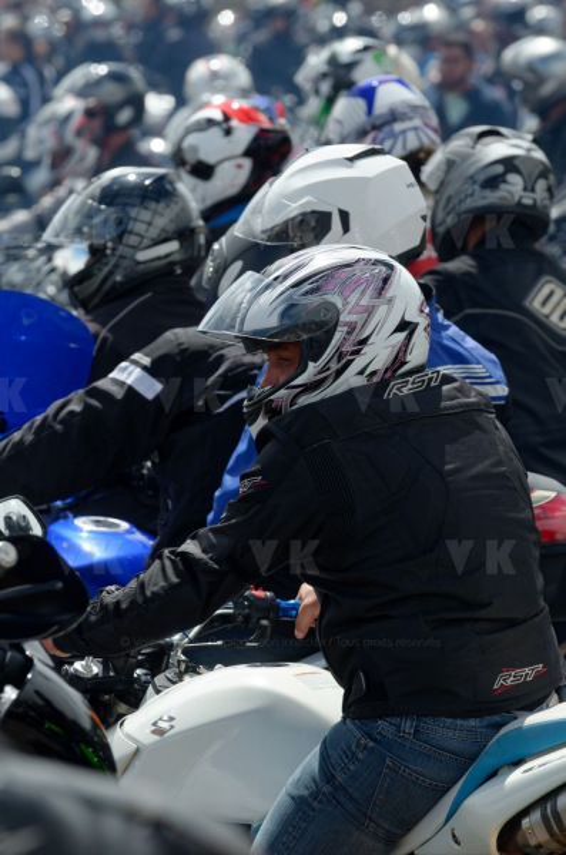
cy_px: 428
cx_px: 283
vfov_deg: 7.4
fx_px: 6578
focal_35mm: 278
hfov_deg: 4.9
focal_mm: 185
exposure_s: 1/1000
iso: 200
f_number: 6.3
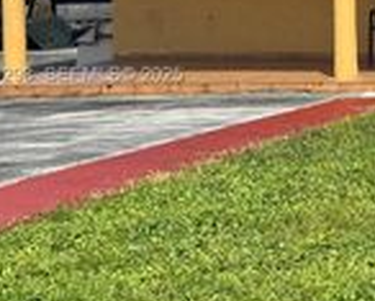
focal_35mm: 160
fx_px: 1777
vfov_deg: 9.6
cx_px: 575
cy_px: 76
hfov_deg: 11.5
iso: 64
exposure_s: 1/3610
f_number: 1.78
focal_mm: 6.76
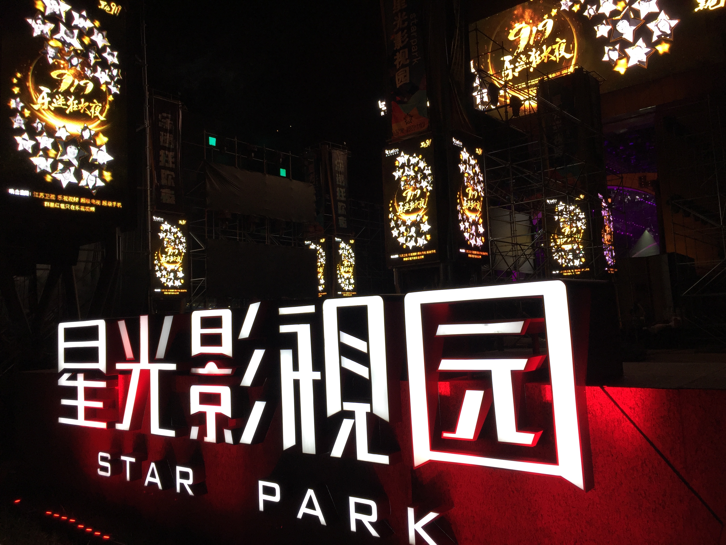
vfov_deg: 48.2
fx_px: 608
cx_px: 363
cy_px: 272
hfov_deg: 61.7
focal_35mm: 29
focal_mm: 4.15
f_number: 2.2
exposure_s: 1/50
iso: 32
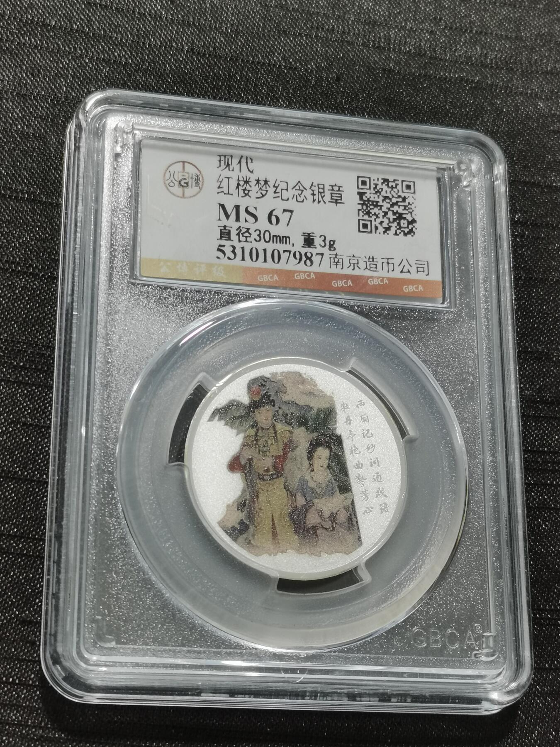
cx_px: 280
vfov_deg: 28.2
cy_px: 374
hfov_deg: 21.3
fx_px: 1488
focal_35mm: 69
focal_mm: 5.58
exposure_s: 1/100
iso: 80
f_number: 1.8
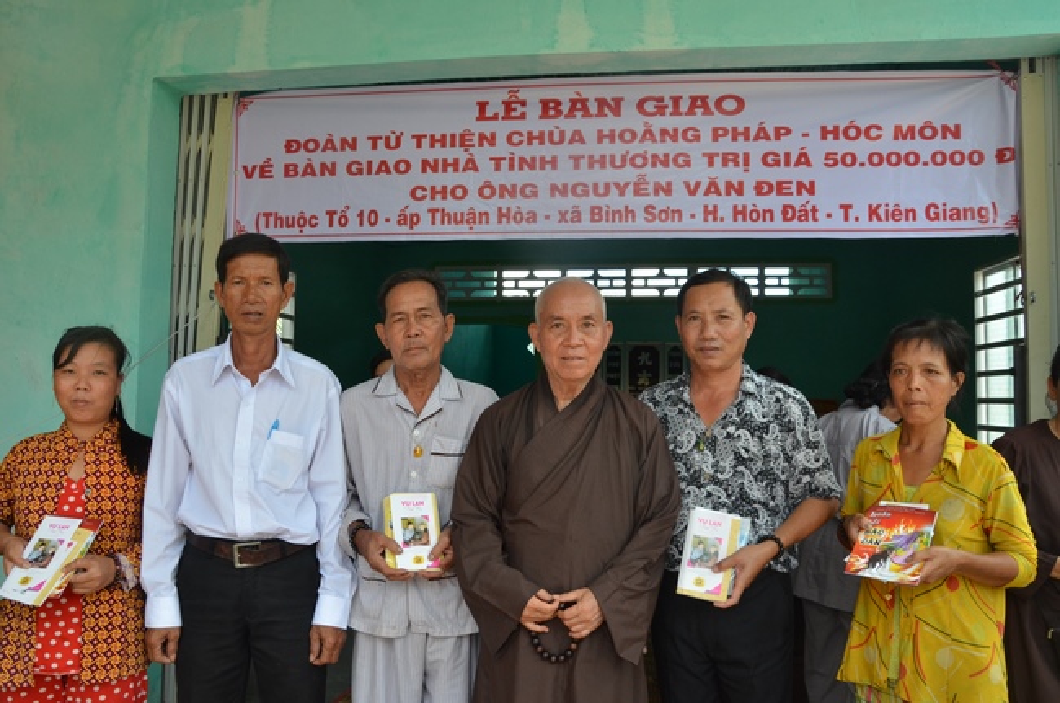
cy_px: 352
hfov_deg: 67.5
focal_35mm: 27
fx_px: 794
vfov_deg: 47.8
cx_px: 530
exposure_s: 1/400
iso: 1000
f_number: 10
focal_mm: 18
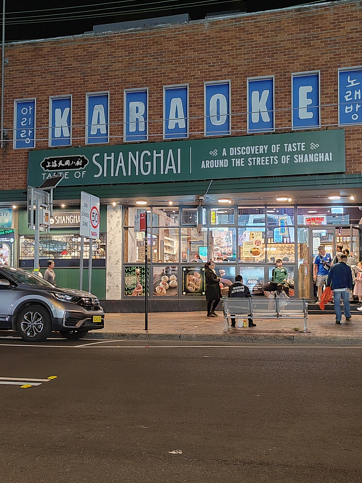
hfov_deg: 35.1
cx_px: 177
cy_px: 244
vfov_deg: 45.8
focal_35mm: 41
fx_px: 572
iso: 1010
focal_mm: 5.52
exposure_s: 1/50
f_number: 1.9
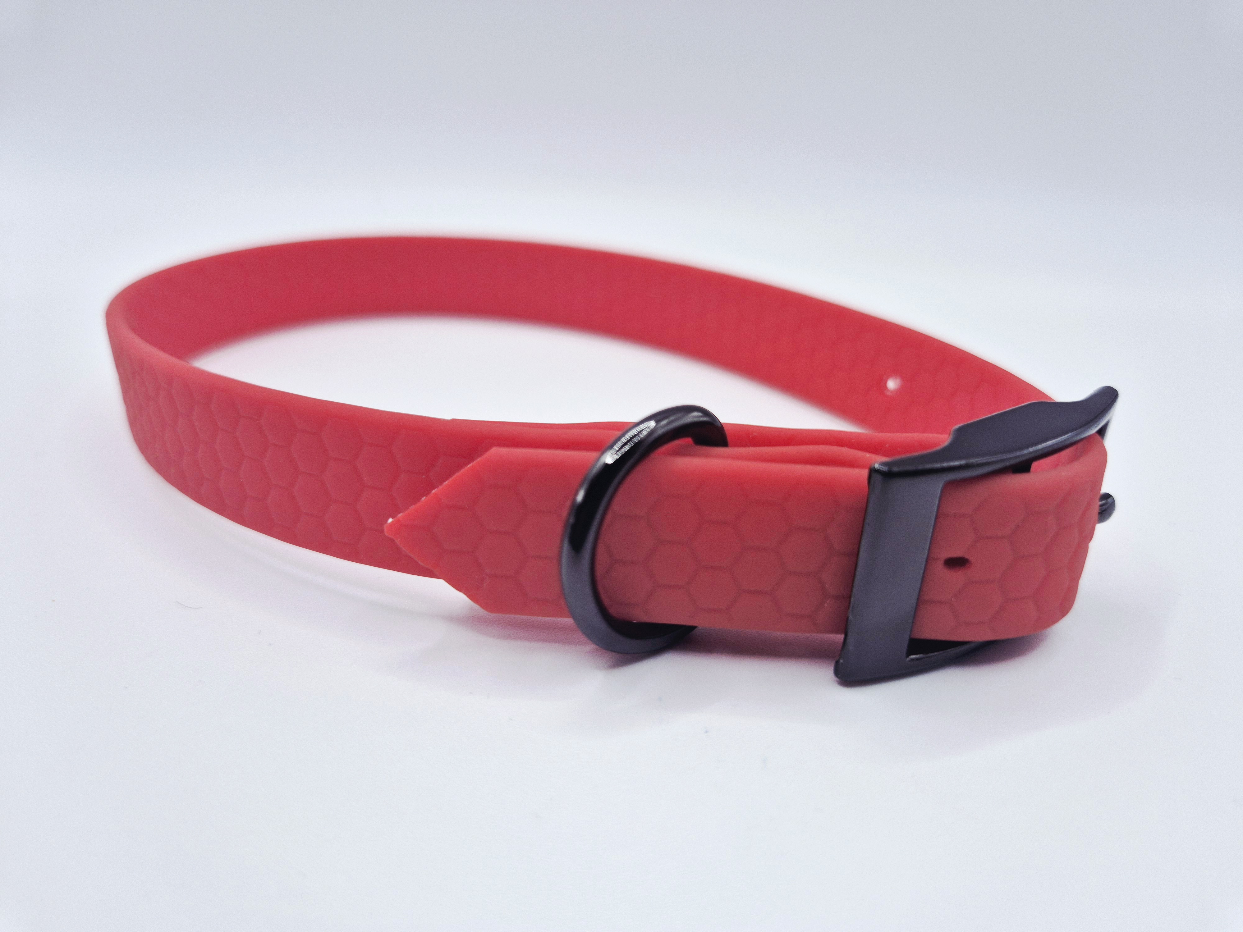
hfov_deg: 73.9
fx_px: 826
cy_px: 466
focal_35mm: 23
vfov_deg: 58.9
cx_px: 622
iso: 40
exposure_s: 1/213
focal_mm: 5.4
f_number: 1.8
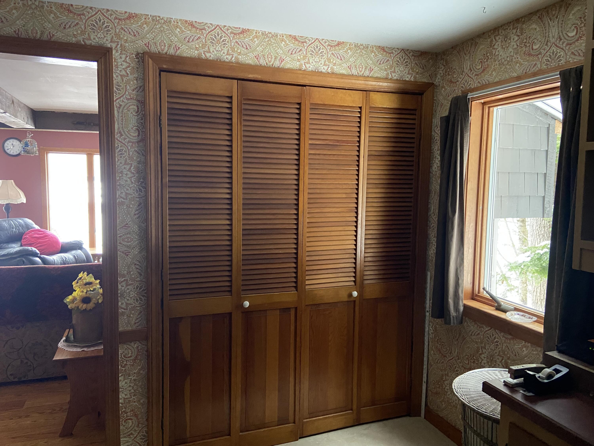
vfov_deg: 53.1
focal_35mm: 26
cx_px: 297
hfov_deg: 67.3
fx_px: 446
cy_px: 223
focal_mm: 4.25
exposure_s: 1/30
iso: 640
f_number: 1.8
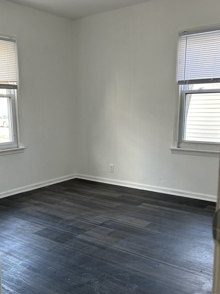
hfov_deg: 38.5
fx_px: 314
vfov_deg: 50.0
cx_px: 91
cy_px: 170
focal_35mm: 37
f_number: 1.5
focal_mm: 5.7
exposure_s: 1/87
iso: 125
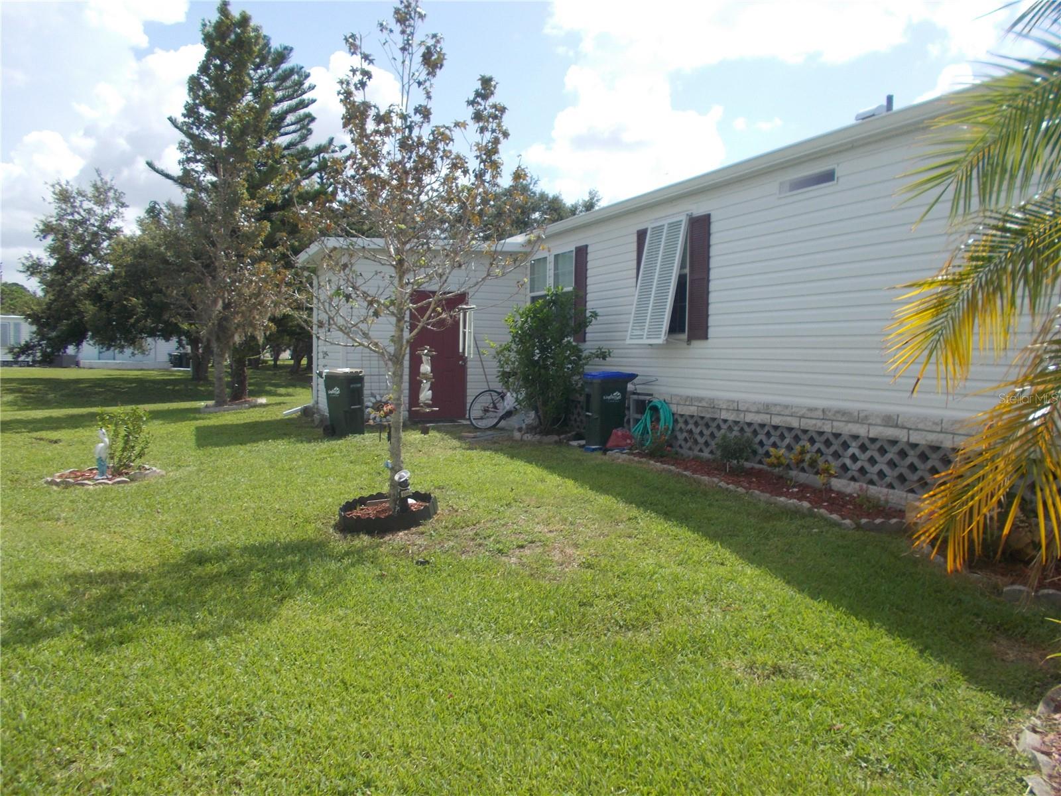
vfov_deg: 53.1
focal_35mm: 26
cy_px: 398
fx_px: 797
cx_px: 530
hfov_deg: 67.3
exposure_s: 1/125
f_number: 8
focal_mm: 4.6
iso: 80
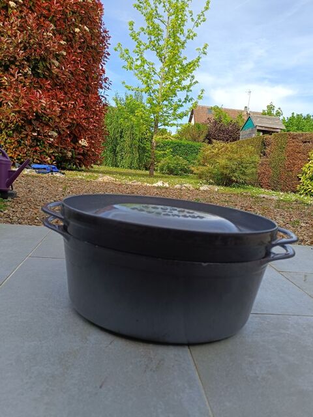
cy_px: 208
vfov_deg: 71.6
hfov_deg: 56.8
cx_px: 156
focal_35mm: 24
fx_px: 289
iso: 52
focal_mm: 5.59
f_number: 1.88
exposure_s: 1/576
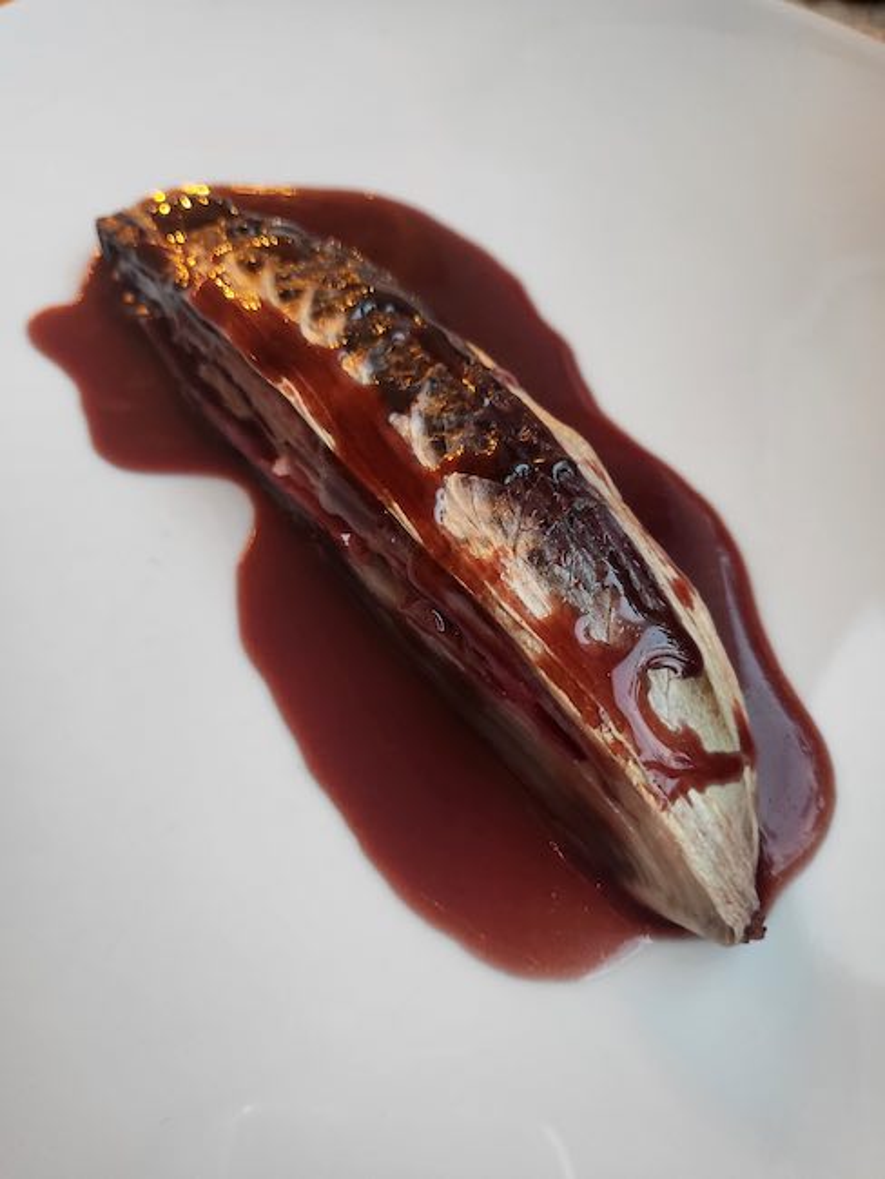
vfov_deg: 67.3
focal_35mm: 26
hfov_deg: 53.1
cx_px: 442
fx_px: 886
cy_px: 590
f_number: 1.8
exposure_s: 1/50
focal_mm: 4.25
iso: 250
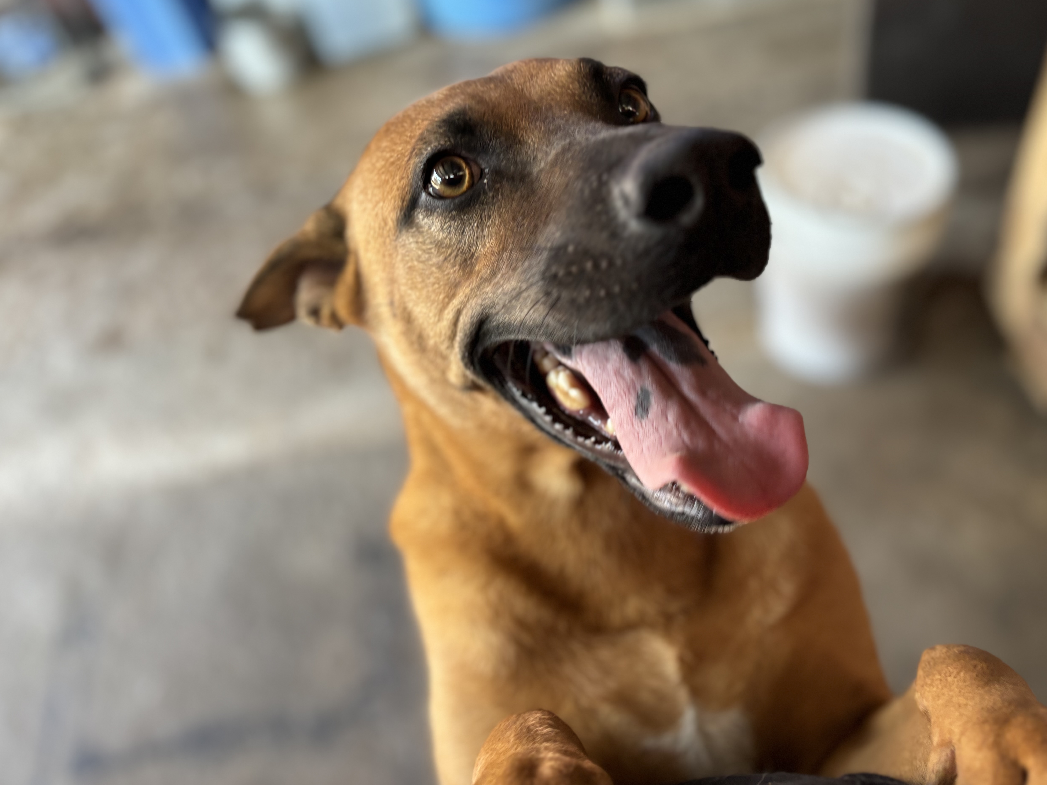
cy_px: 335
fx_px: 907
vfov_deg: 46.7
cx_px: 585
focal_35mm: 30
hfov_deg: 59.8
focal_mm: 5.96
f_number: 1.6
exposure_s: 1/60
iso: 160
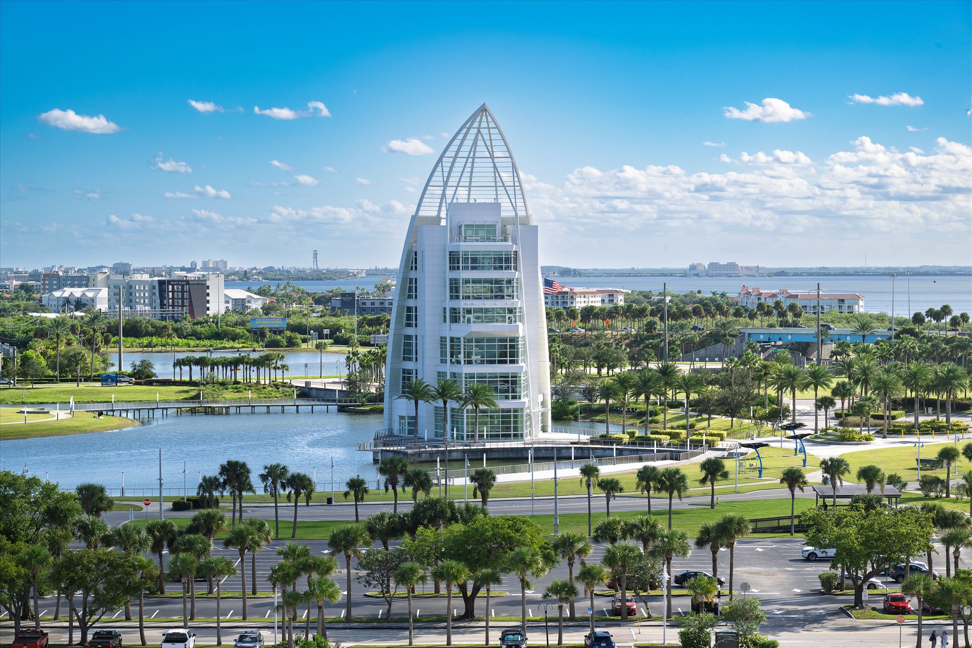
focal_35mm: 86
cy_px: 324
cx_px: 486
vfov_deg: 15.9
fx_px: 2322
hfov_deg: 23.6
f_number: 11
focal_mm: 86
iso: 64
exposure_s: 1/320
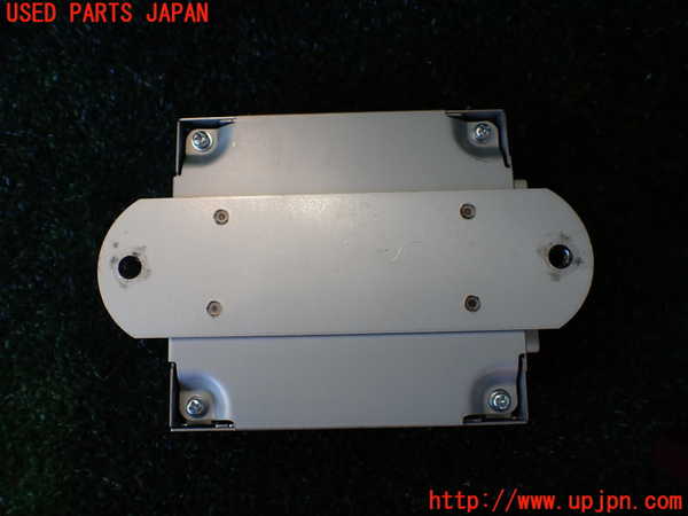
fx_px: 596
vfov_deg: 46.8
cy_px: 258
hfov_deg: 60.0
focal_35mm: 30
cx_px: 344
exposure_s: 1/160
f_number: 2.3
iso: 100
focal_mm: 5.4
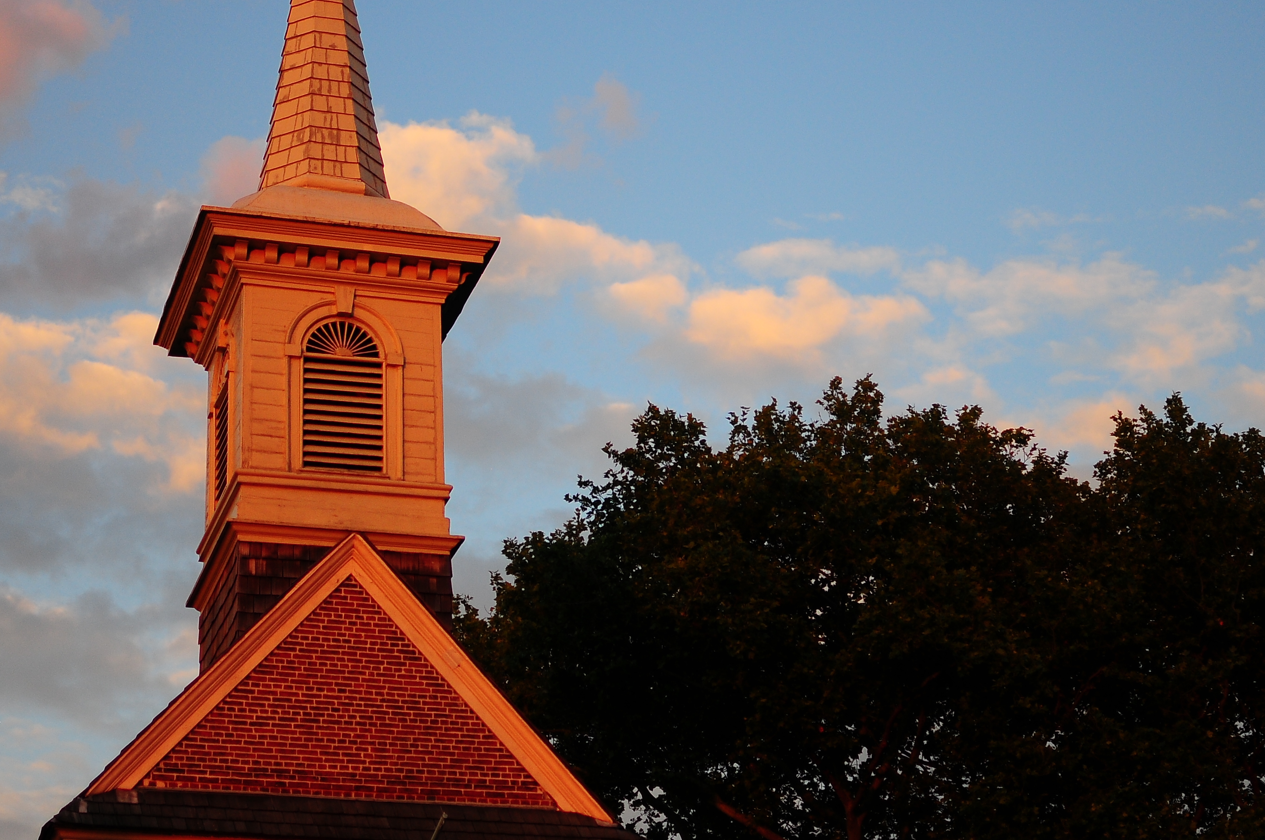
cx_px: 604
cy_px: 361
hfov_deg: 24.9
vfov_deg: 16.6
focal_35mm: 82
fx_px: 2870
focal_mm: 35
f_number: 1.8
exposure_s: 1/1600
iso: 200
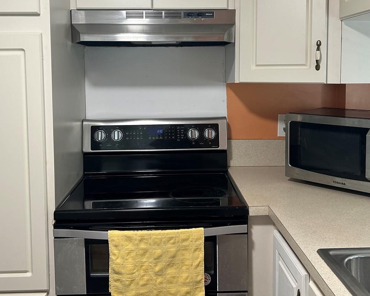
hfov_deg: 47.9
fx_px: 416
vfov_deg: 38.6
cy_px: 95
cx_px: 173
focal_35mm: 38
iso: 125
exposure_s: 1/60
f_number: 1.5
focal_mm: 5.7
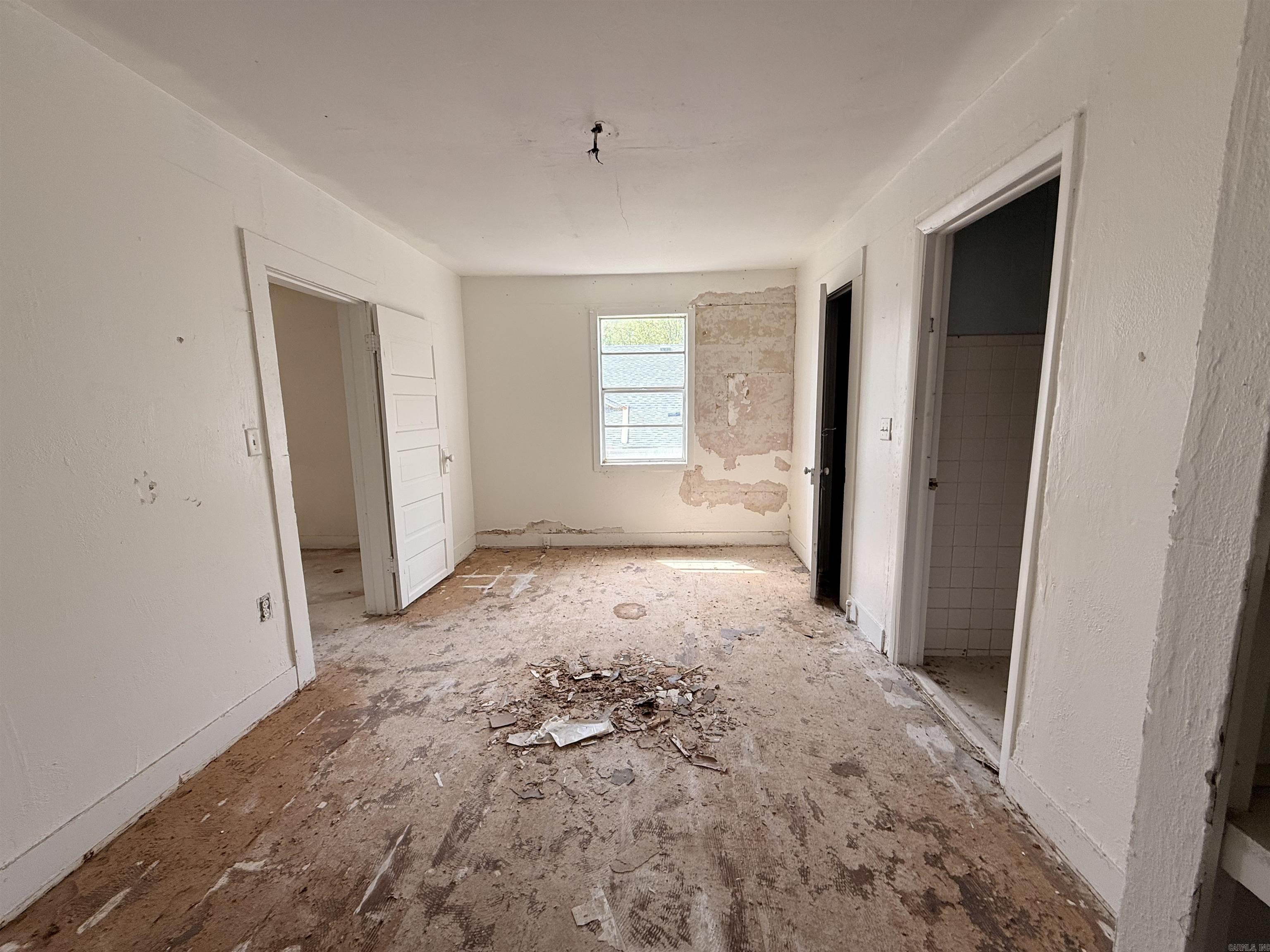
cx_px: 635
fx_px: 514
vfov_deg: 85.7
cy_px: 476
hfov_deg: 102.1
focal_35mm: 14
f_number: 2.2
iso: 64
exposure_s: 1/140
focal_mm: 2.22
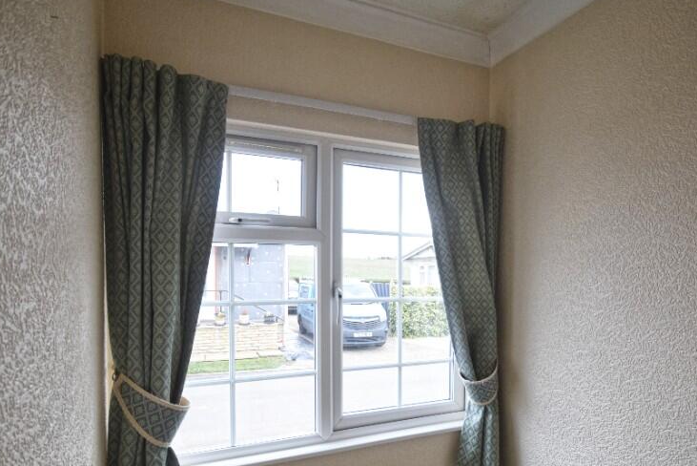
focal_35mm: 21
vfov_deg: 58.9
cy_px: 288
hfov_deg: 81.1
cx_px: 366
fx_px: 407
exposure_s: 1/100
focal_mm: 10
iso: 400
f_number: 5
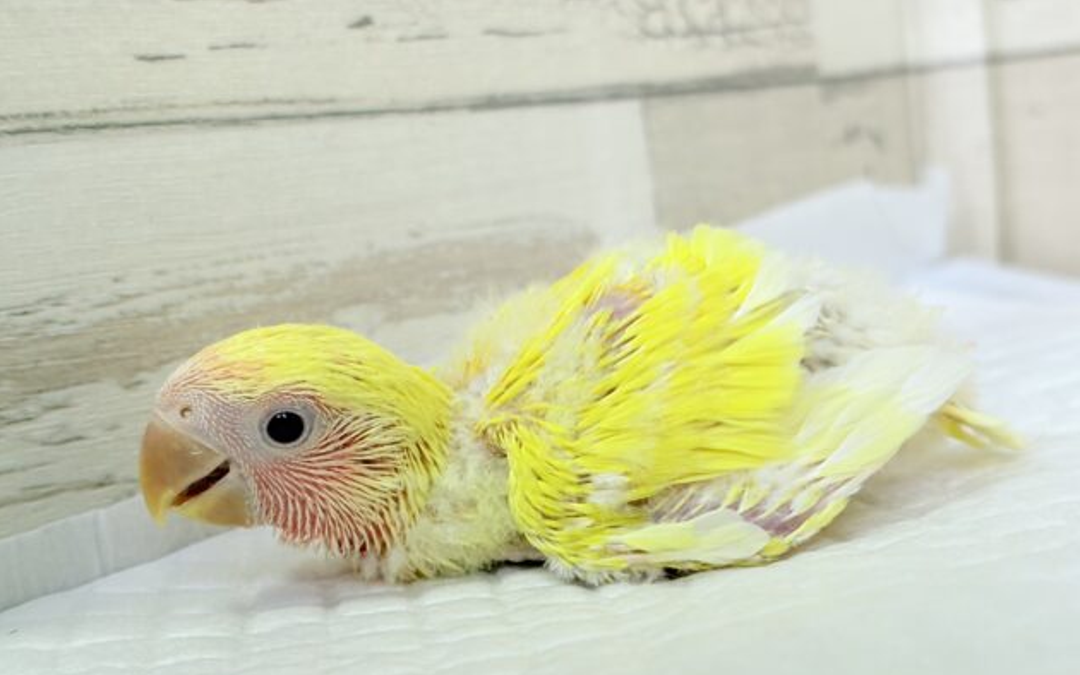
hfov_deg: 36.3
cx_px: 545
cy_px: 394
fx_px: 1649
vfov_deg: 23.1
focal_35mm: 56
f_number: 1.6
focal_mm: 5.96
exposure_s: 1/50
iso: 64
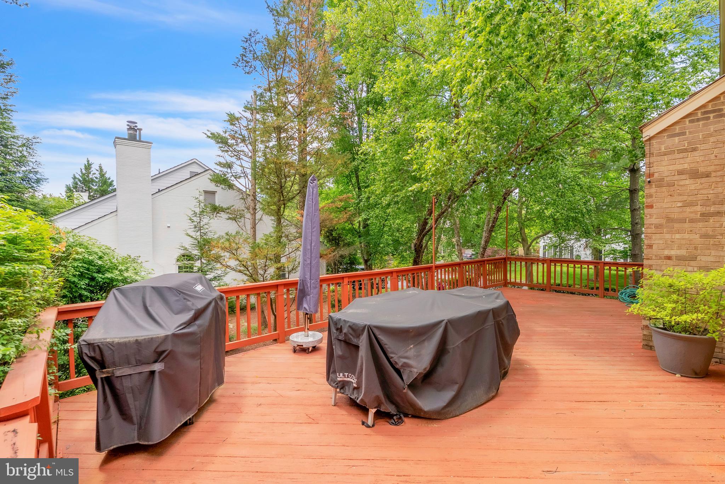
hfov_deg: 96.7
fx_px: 322
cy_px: 242
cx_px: 362
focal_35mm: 16
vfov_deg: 73.8
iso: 400
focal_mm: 16
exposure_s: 1/250
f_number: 6.3
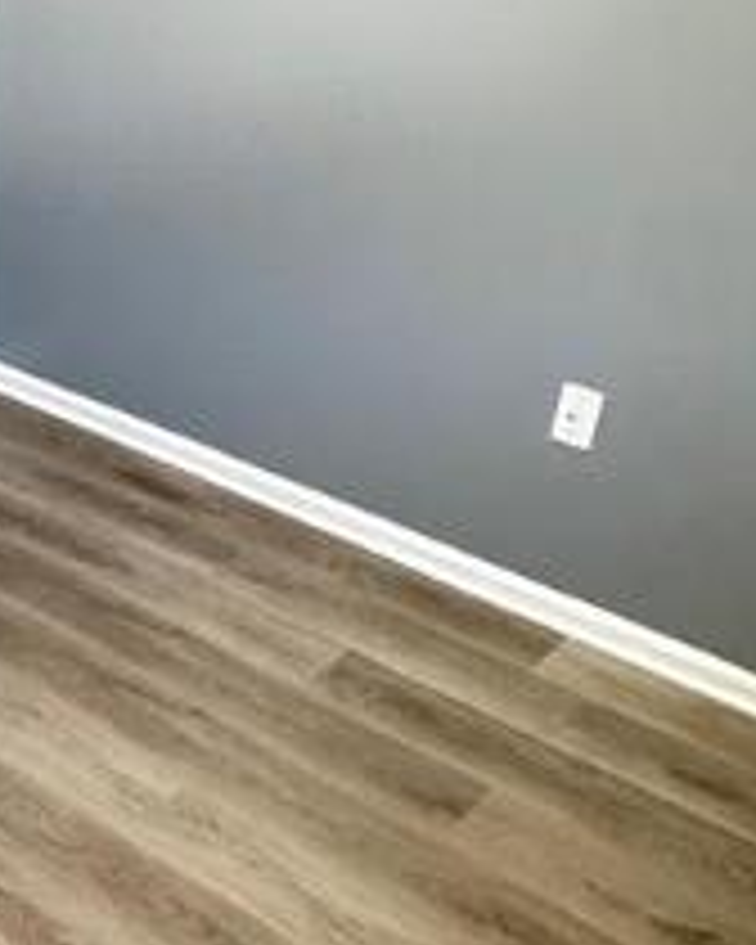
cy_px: 482
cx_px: -104
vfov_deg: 37.3
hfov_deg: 27.3
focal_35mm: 50
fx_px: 1398
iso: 250
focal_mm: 2.22
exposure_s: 1/60
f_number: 2.2
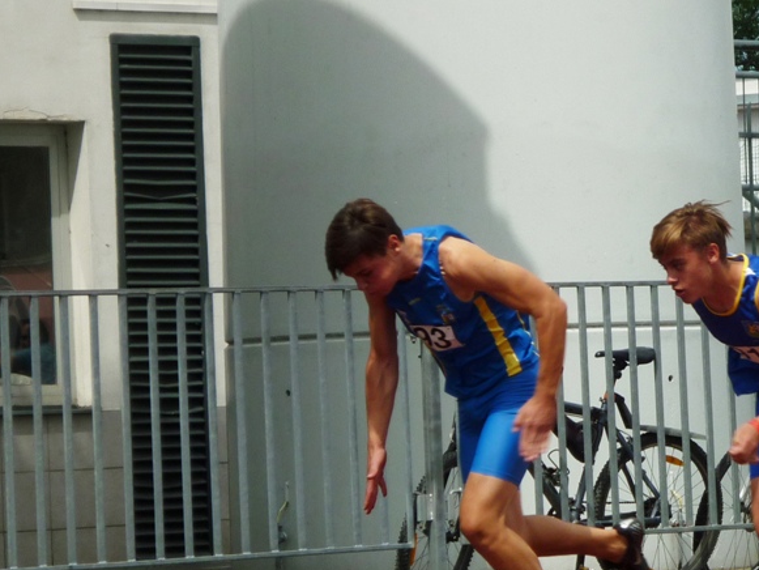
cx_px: 668
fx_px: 5812
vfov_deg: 5.6
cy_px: 301
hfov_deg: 7.5
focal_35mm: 265
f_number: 5.9
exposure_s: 1/640
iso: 80
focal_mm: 22
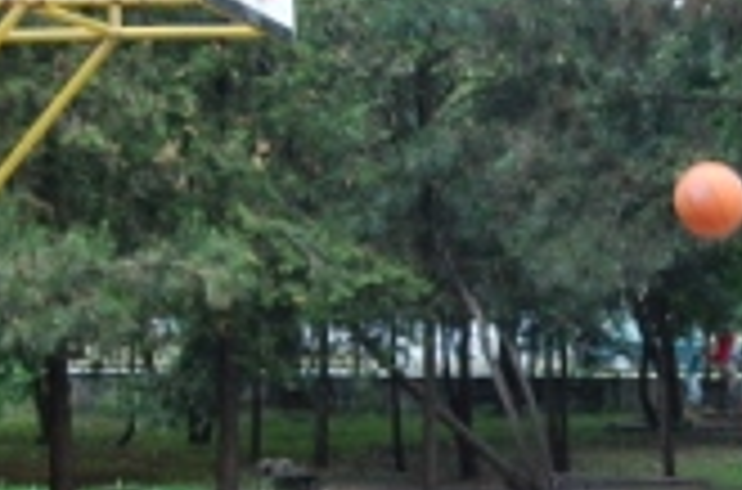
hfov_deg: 19.0
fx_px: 2179
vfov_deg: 12.8
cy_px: 398
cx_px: 675
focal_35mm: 106
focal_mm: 26
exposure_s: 1/125
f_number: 5.6
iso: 360
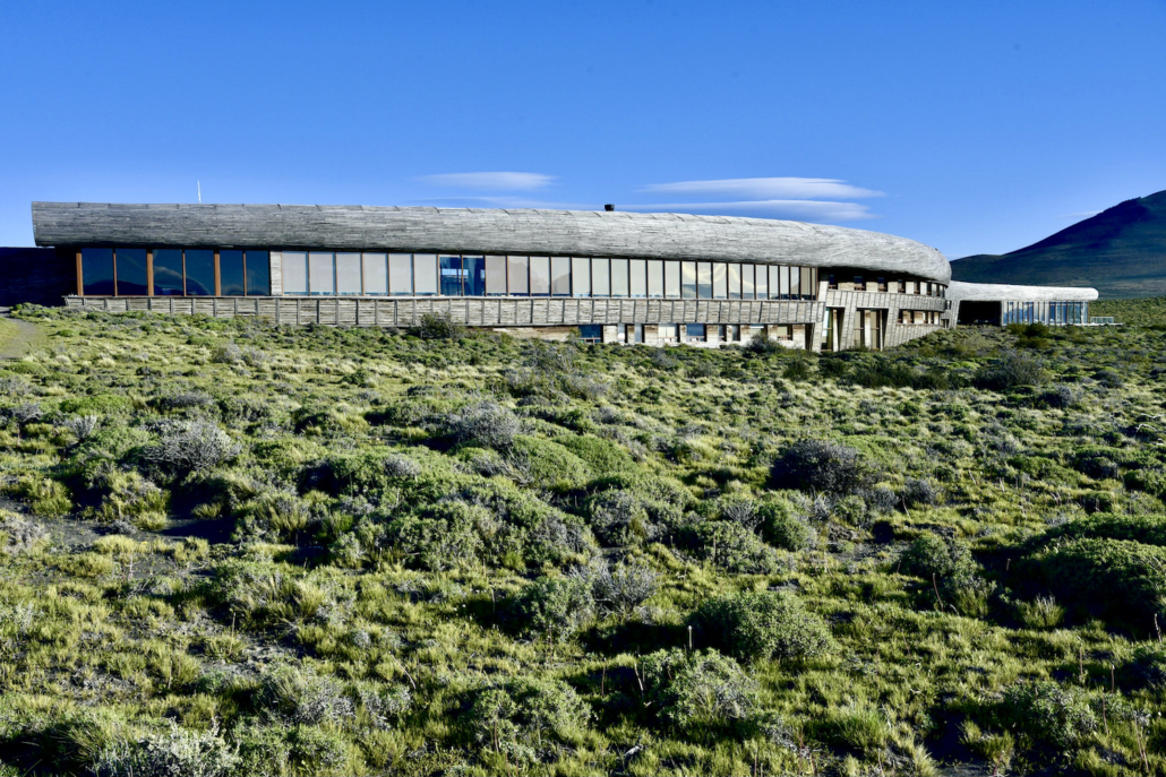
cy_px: 388
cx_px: 583
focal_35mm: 38
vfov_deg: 35.1
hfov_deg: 50.7
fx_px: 1231
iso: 400
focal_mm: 38
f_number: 11
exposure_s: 1/500
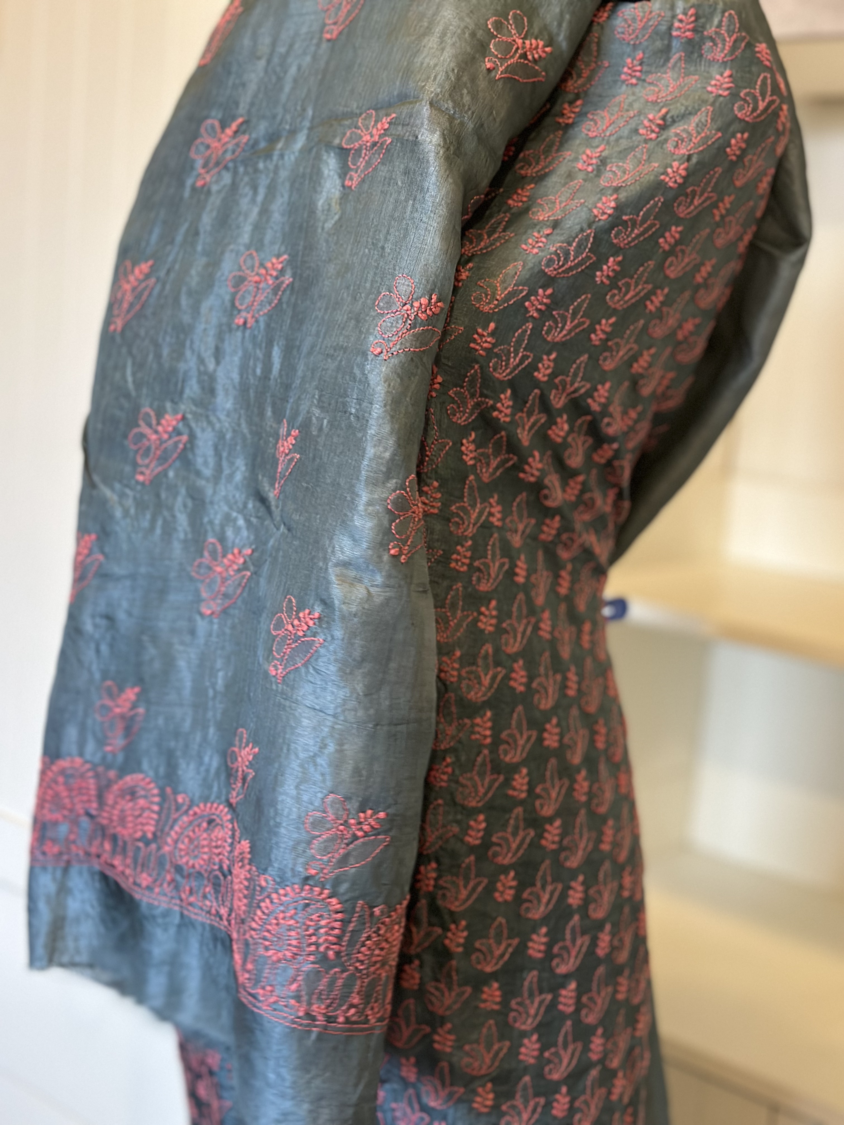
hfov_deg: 30.3
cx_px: 422
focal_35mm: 48
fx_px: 1560
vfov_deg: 39.7
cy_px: 562
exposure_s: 1/33
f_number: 1.78
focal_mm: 6.86
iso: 640
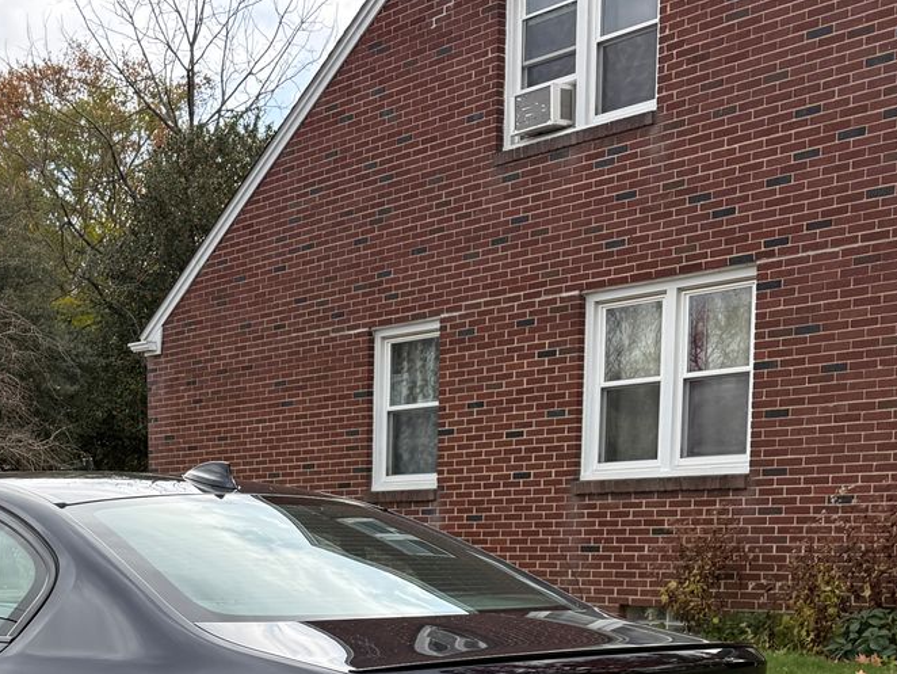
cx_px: 93
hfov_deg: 31.7
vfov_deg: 23.7
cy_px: 743
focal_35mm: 58
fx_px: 1503
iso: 100
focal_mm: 6.76
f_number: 1.78
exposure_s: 1/979
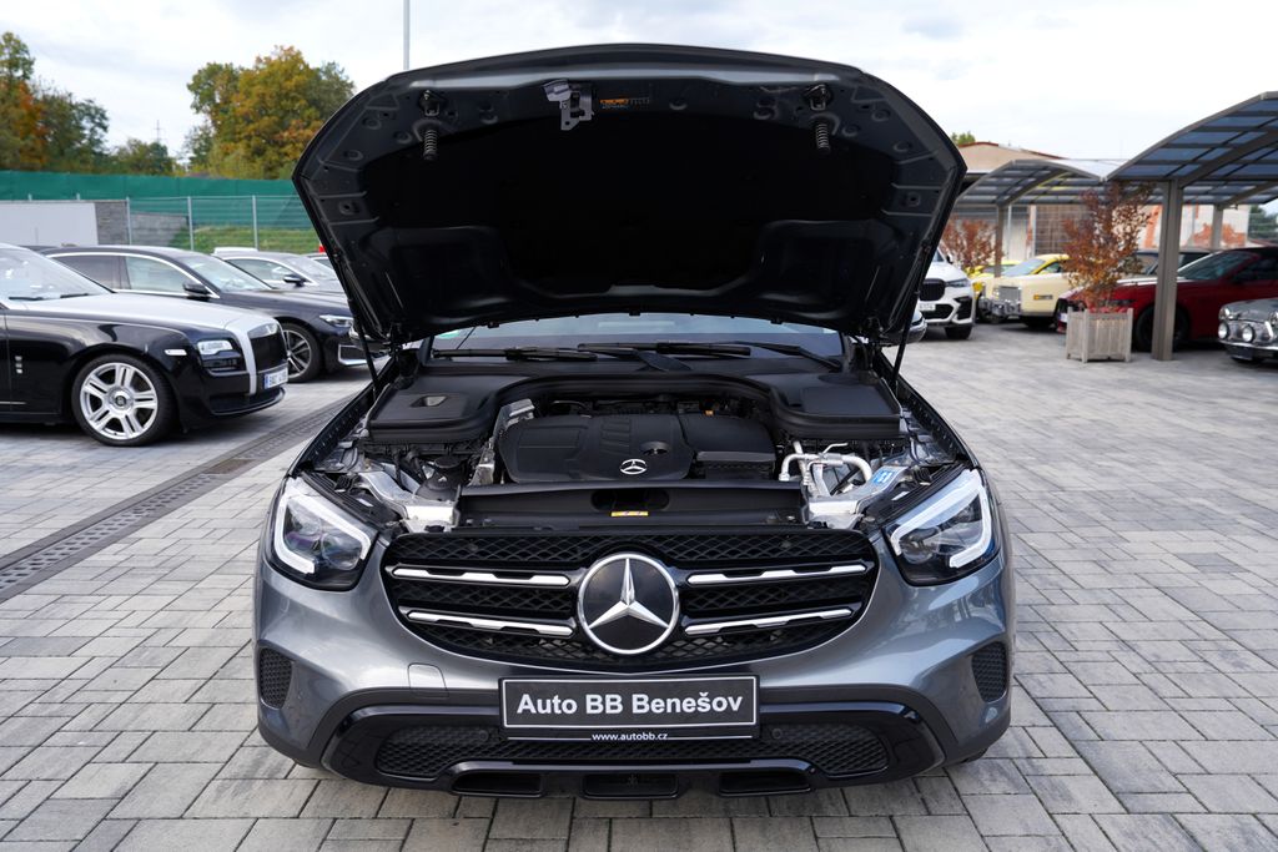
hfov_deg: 61.9
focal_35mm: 30
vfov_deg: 43.6
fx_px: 1065
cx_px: 639
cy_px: 426
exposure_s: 1/60
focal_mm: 30
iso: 100
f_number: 4
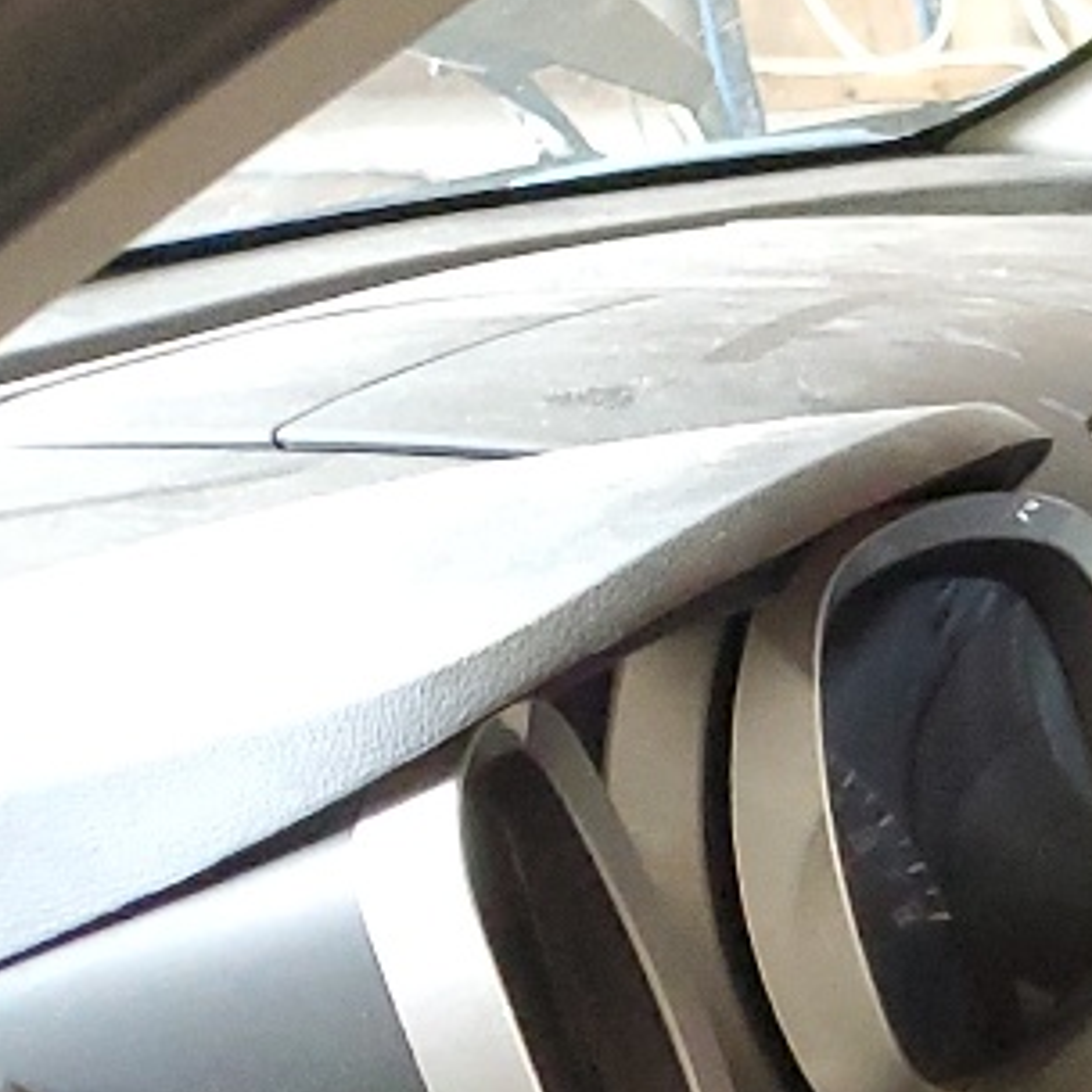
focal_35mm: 121
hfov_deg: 11.4
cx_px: 2784
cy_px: 1681
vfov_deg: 13.5
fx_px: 4319
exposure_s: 1/40
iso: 292
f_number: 1.5
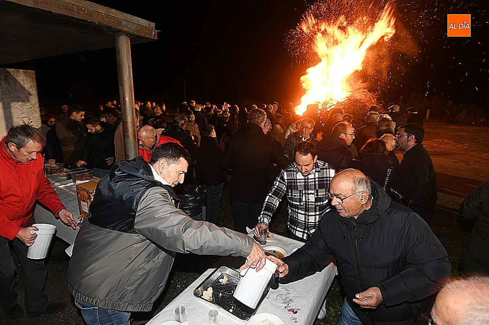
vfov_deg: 67.3
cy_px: 162
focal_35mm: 18
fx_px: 244
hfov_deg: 90.0
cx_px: 244
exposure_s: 1/20
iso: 1600
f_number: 4
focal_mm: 12
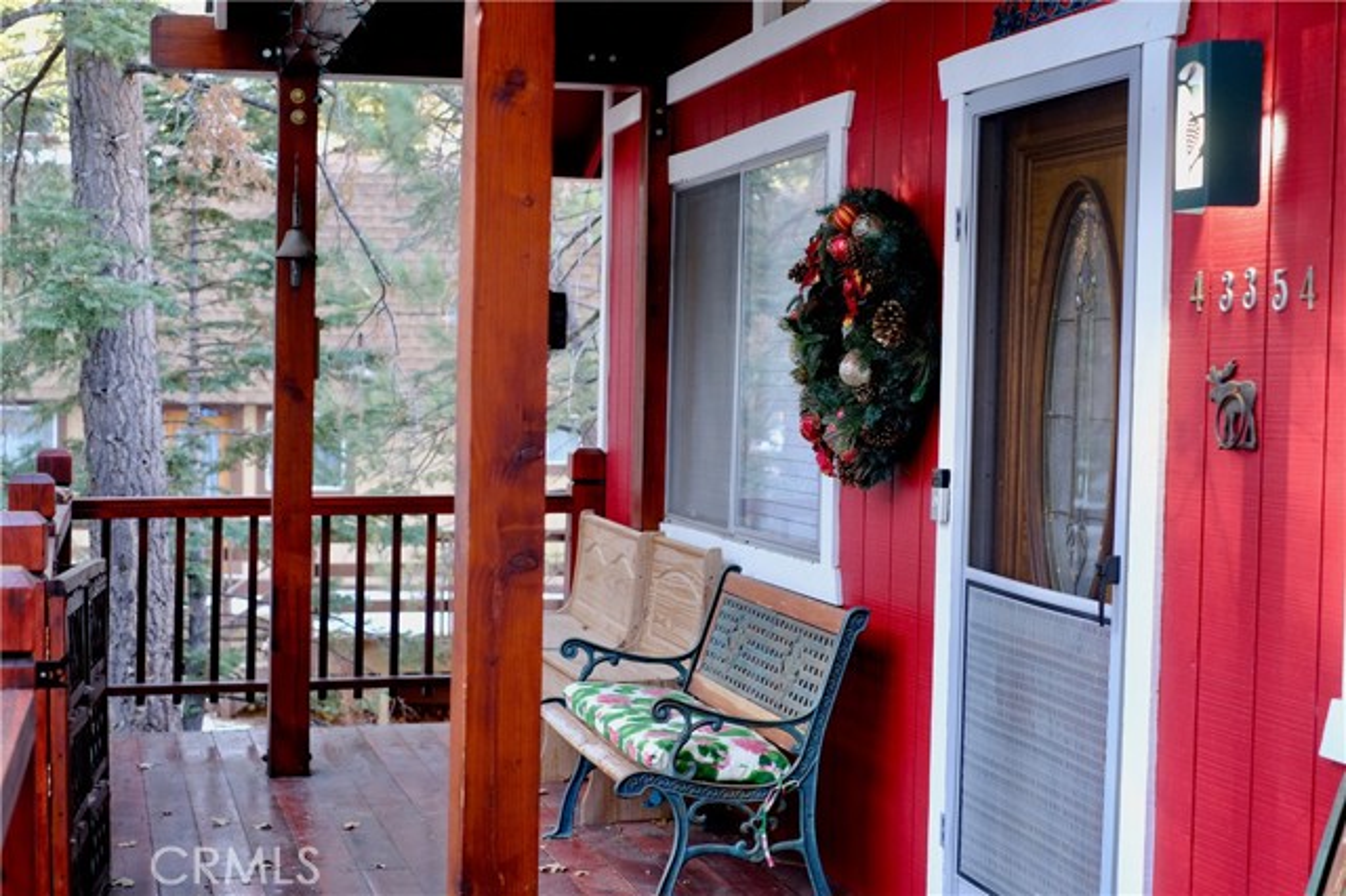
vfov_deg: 25.5
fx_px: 1981
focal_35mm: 53
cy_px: 448
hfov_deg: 37.5
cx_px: 673
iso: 500
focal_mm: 35
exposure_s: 1/52
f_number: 2.8
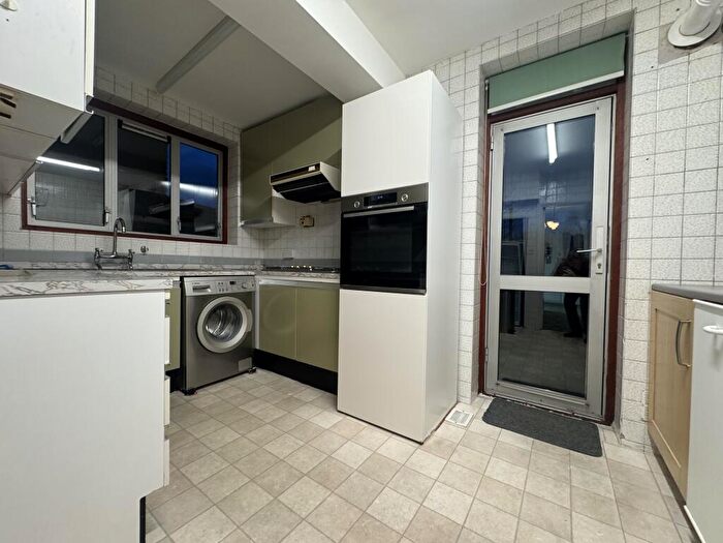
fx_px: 292
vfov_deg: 85.7
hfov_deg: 102.1
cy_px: 272
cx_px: 362
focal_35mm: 14
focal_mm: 2.22
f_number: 2.2
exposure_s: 1/50
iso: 250
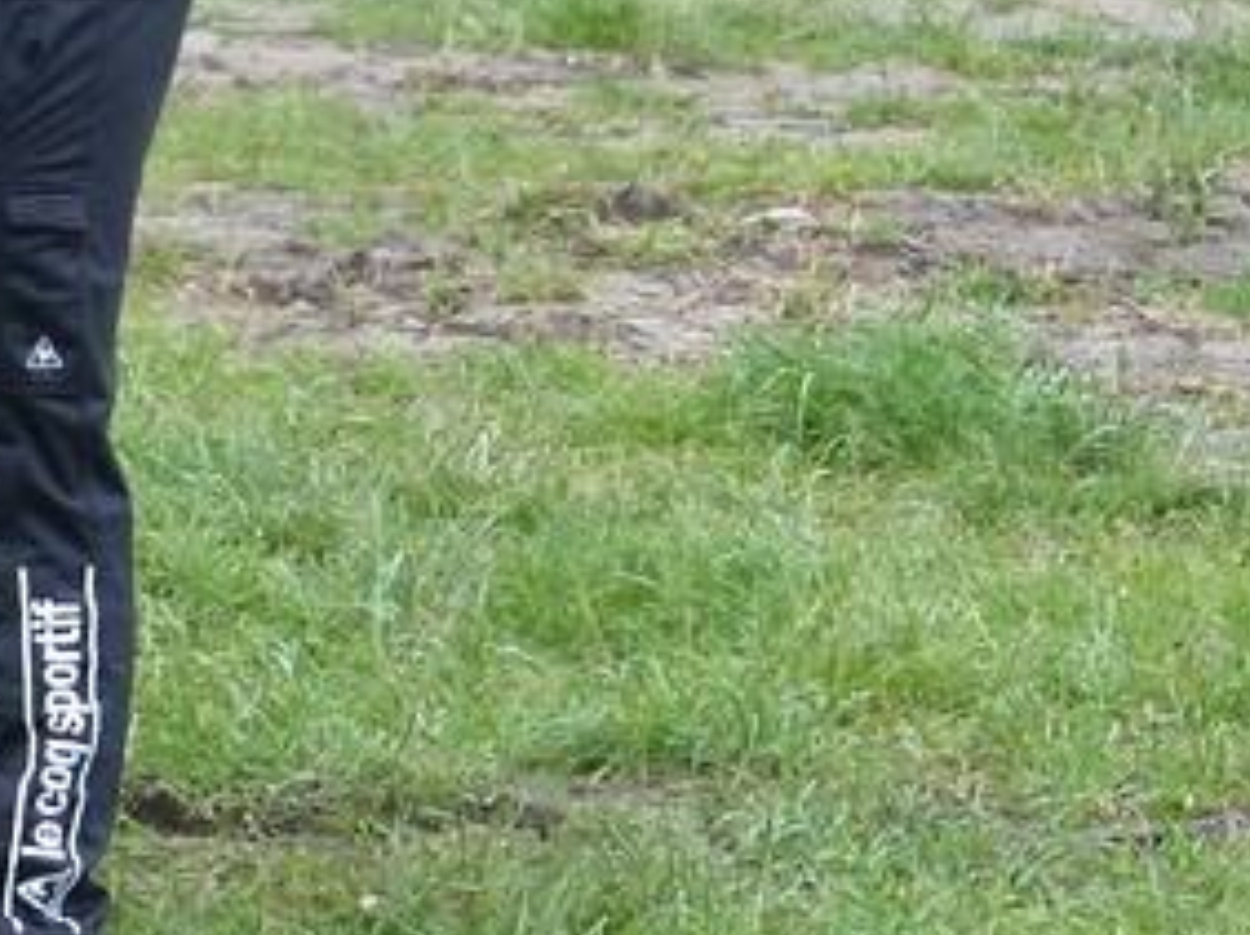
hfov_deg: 8.2
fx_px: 8659
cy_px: -386
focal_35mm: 240
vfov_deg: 6.1
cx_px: 355
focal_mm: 11.7
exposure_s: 1/60
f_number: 4.9
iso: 400
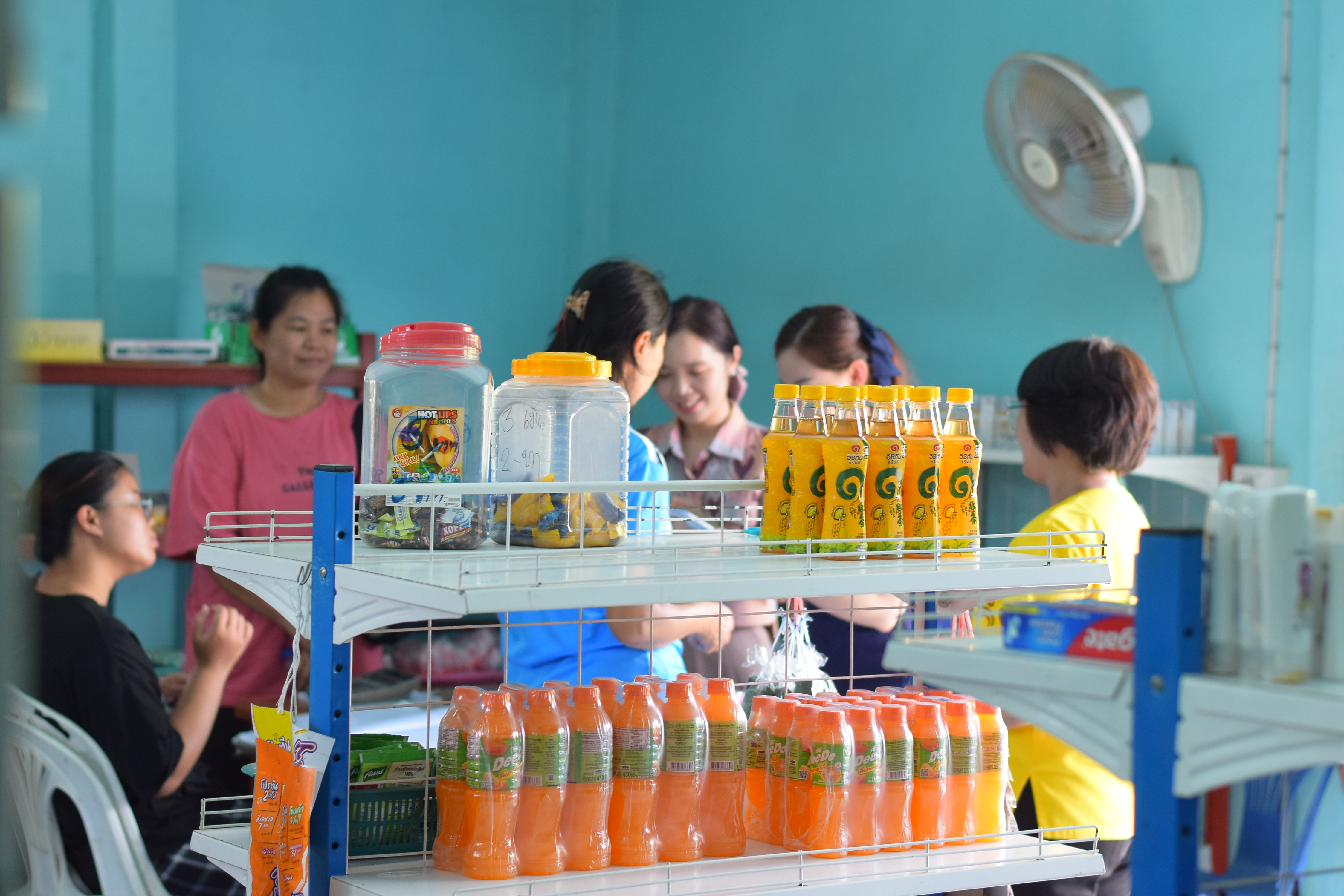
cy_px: 448
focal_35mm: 75
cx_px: 672
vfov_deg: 18.2
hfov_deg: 27.0
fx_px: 2801
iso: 1000
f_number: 3.2
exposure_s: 1/200
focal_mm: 50
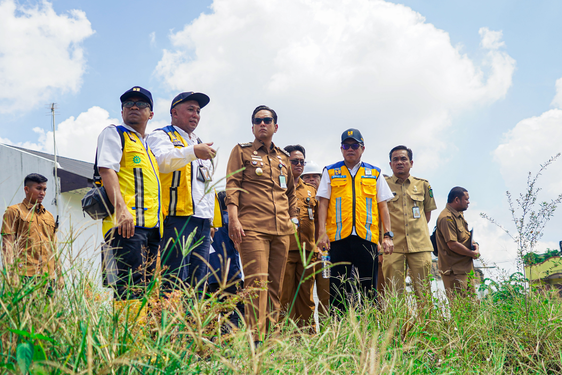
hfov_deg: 41.1
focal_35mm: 48
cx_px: 281
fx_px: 749
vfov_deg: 28.1
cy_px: 188
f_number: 4
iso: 200
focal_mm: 32
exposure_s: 1/1250
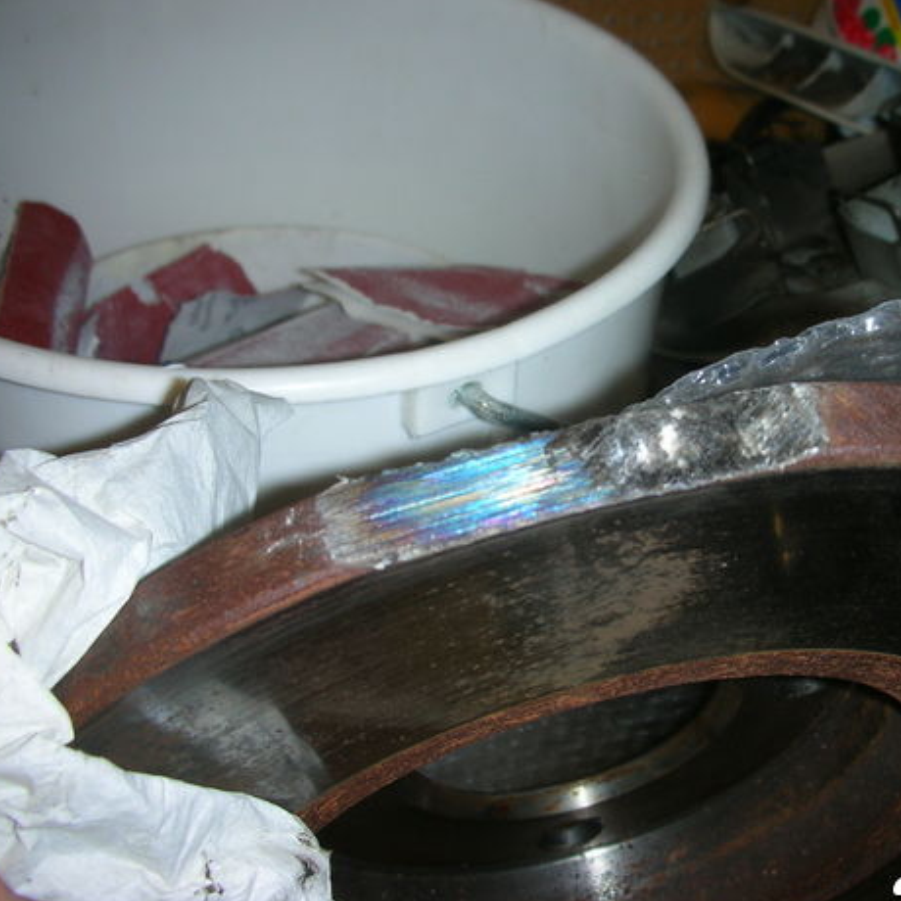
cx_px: 601
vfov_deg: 39.2
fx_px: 1266
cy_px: 435
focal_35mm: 43
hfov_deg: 38.7
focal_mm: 5.8
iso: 50
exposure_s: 1/60.1
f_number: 3
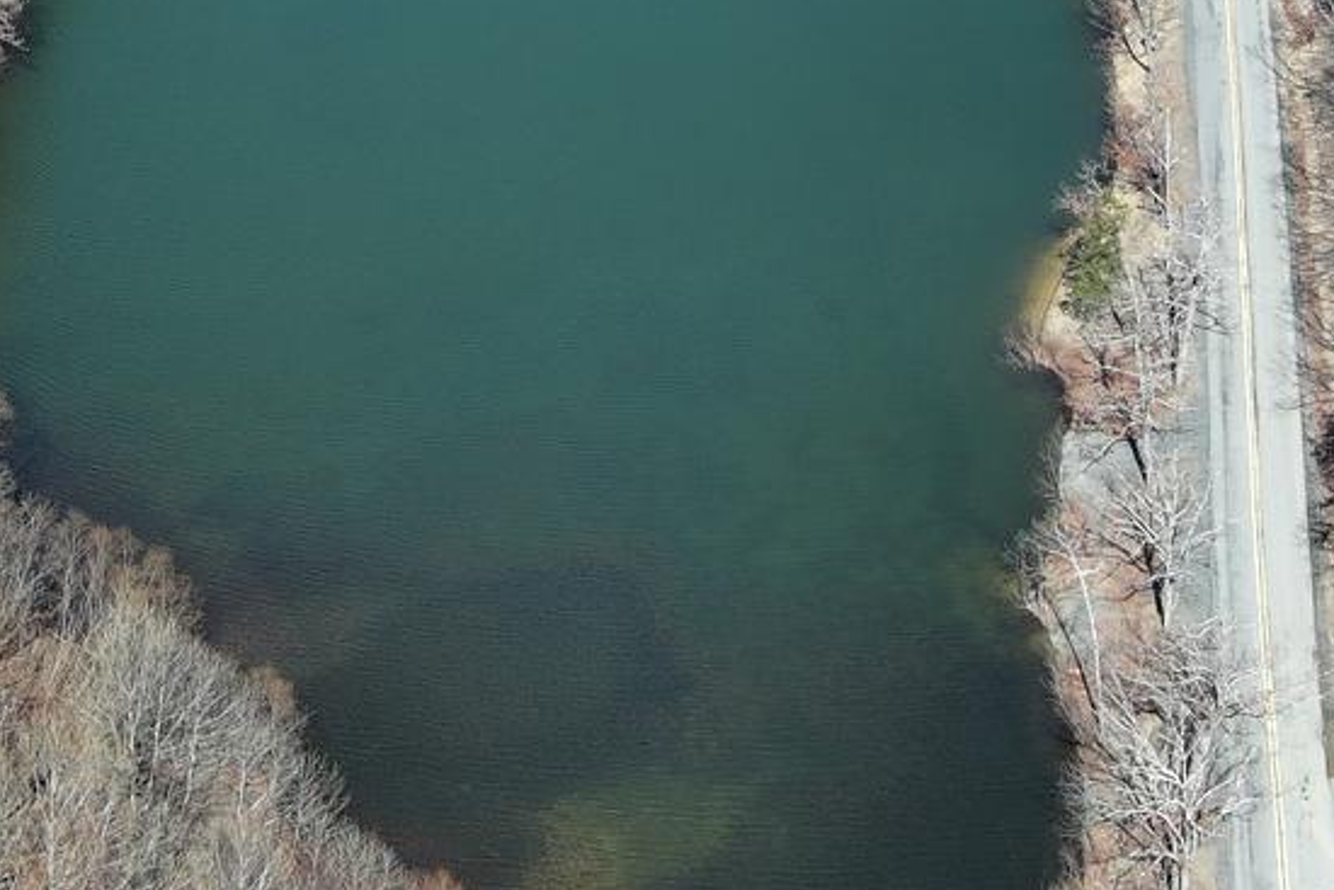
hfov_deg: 18.9
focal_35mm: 108
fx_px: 4003
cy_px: -455
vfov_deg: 12.1
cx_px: 616
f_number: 2.8
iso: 100
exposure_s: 1/835
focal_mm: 10.57
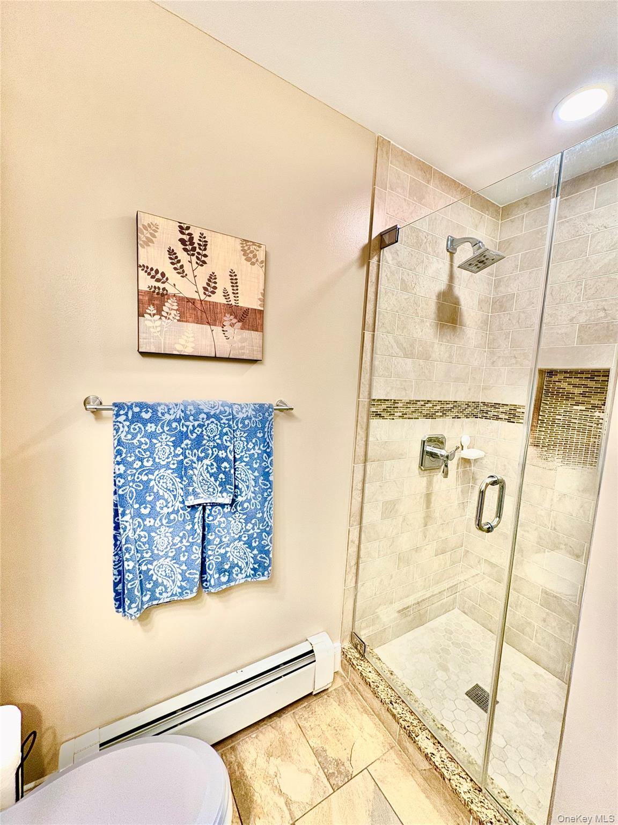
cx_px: 309
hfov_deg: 85.7
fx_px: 333
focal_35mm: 14
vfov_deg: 102.1
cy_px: 412
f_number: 2.2
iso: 160
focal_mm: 2.22
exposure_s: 1/60
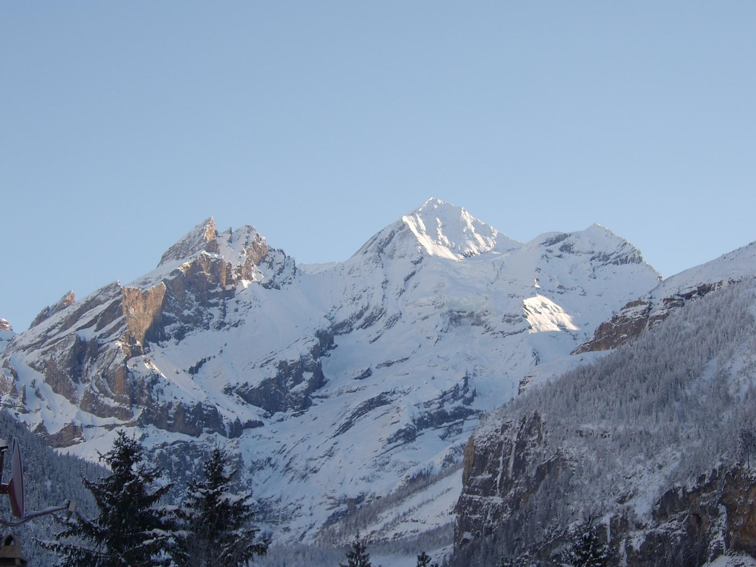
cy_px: 284
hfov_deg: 24.7
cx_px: 378
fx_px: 1725
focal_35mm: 79
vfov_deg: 18.7
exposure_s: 1/192
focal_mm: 20.6
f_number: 6.7
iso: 71
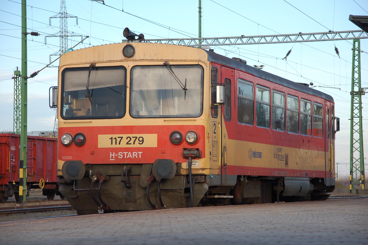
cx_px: 184
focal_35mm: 117
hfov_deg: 17.5
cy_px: 122
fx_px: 1195
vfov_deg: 11.7
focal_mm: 78
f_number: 5.6
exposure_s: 1/500
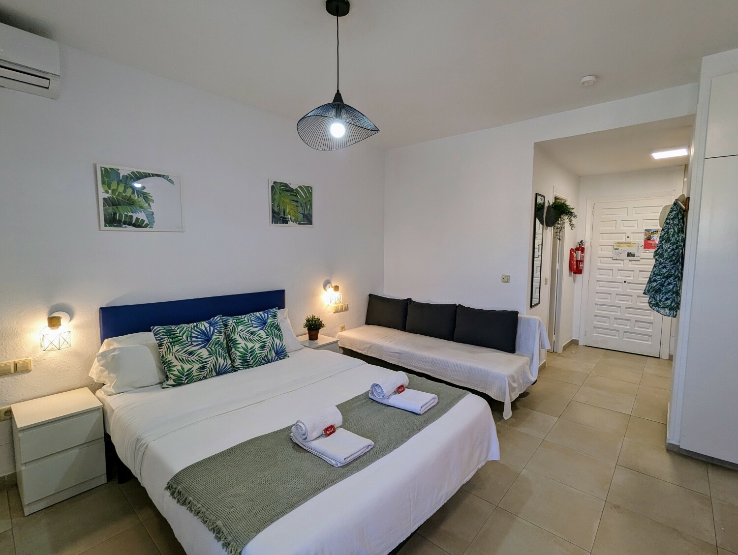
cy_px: 278
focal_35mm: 16
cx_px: 369
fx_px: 342
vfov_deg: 78.2
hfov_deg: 94.4
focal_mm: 2.35
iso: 54
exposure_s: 1/50
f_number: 2.2
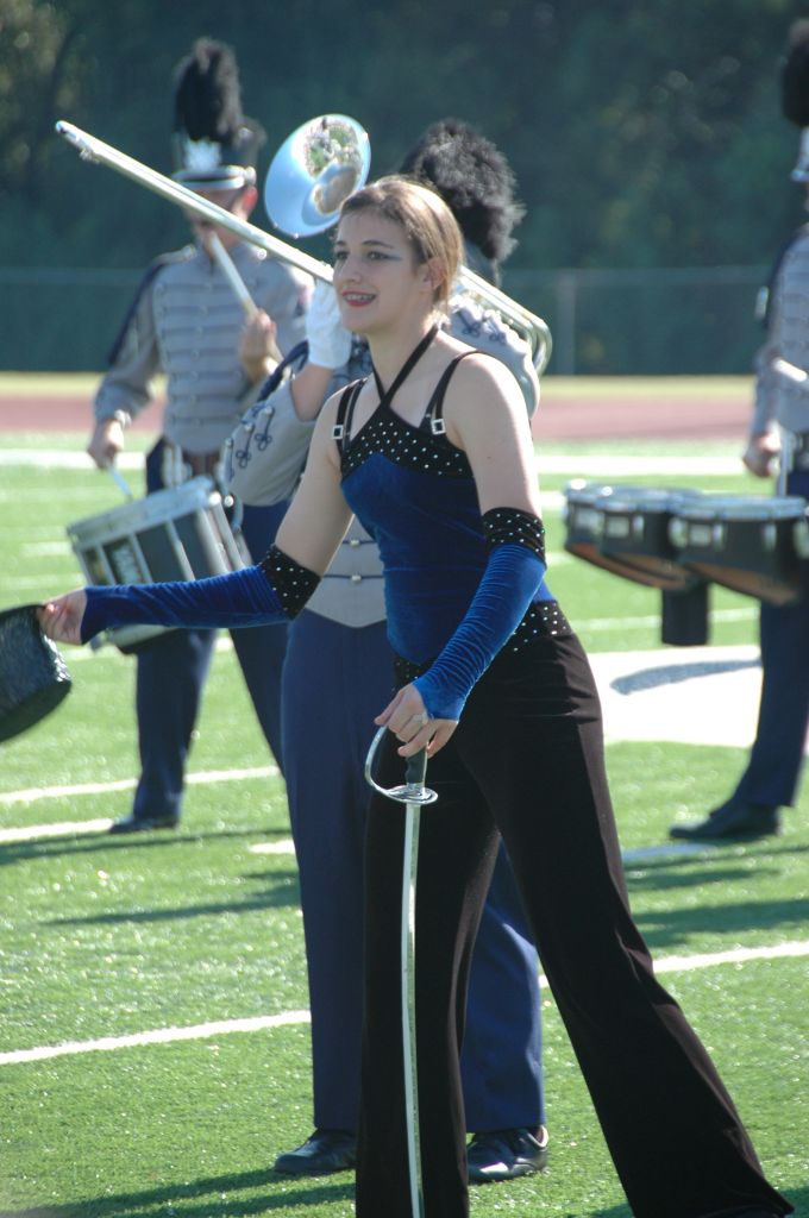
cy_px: 609
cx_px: 404
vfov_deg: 6.9
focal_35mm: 300
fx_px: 10139
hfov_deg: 4.6
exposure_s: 1/250
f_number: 5.6
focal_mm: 200
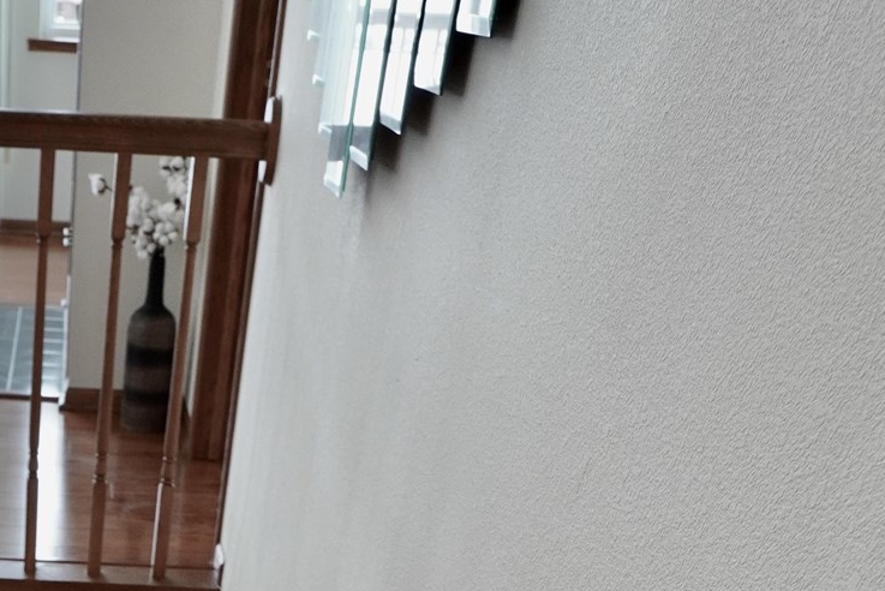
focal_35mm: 52
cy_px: 1141
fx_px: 1268
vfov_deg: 18.5
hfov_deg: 35.1
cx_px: 12
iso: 800
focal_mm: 11
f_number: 4
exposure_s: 1/160
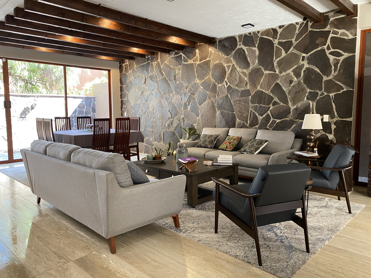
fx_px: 279
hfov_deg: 67.3
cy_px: 139
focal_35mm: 26
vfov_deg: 53.1
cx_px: 186
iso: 160
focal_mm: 4.25
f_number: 1.8
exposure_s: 1/60
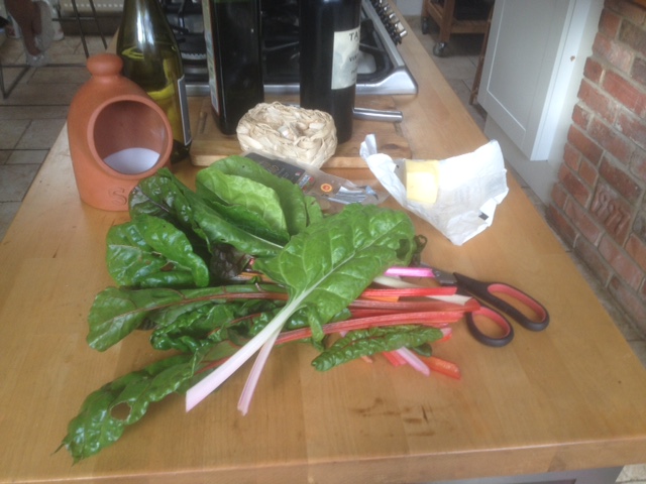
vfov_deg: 40.7
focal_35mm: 35
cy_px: 242
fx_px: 653
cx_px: 323
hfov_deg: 52.6
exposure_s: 1/40
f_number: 2.4
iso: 50
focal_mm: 4.28
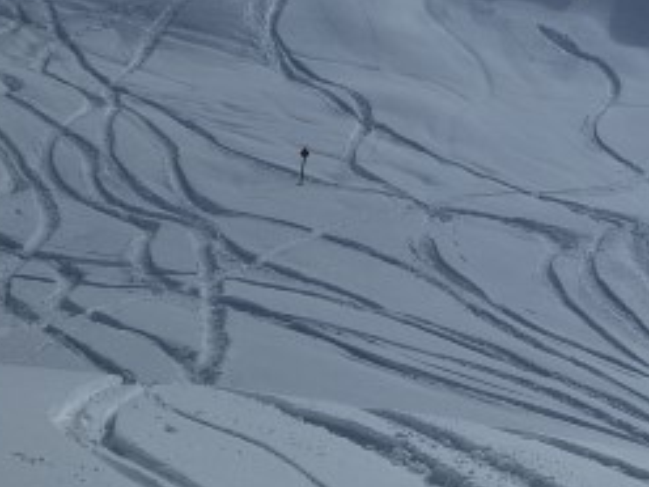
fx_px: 1781
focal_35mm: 95
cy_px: -136
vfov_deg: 14.9
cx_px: 798
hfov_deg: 19.4
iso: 50
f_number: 1.8
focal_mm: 5.4
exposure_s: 1/12416
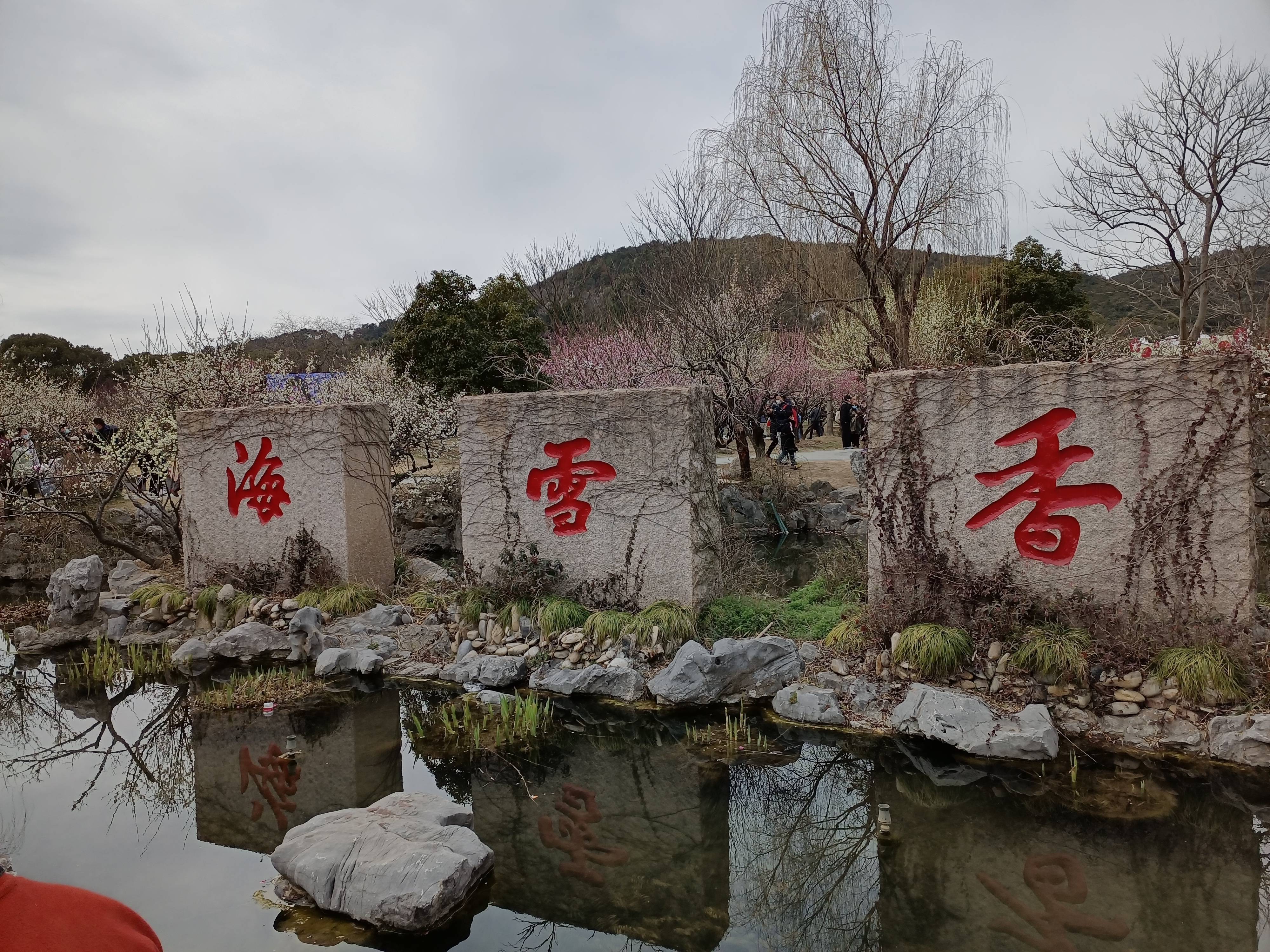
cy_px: 476
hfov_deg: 67.3
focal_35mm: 26
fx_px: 954
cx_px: 635
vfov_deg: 53.1
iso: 105
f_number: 1.8
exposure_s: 1/1220
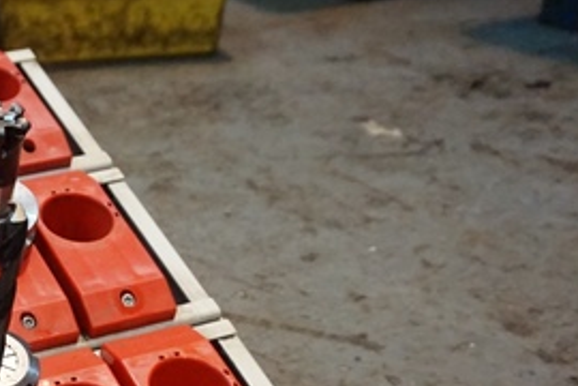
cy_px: 390
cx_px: -127
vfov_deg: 20.5
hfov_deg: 27.4
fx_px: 1027
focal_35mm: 64
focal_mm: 16
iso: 3200
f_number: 3.5
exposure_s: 1/160
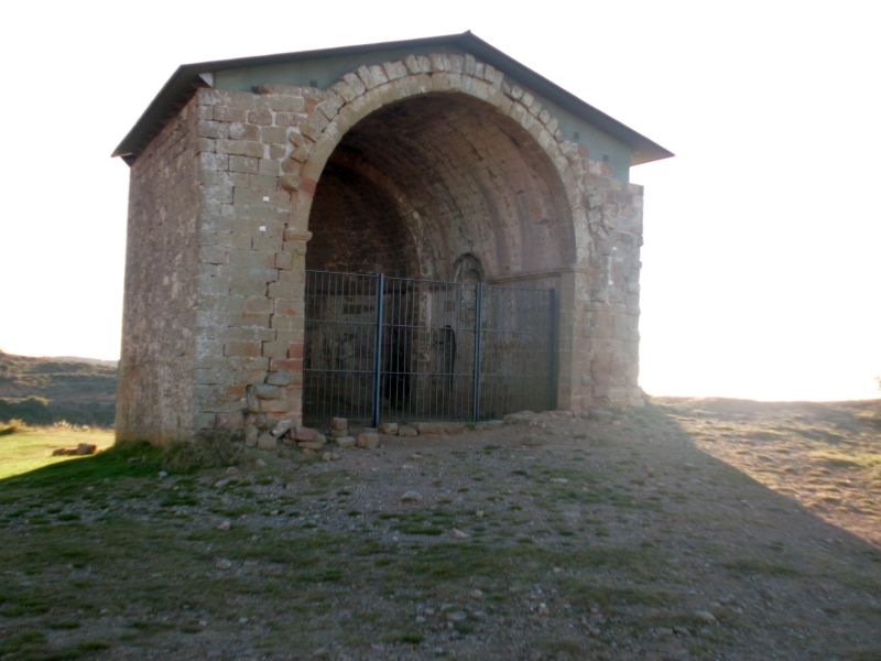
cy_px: 330
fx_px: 967
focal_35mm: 38
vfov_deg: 37.7
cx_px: 440
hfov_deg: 49.0
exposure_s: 1/160
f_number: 3.9
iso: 100
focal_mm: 6.9
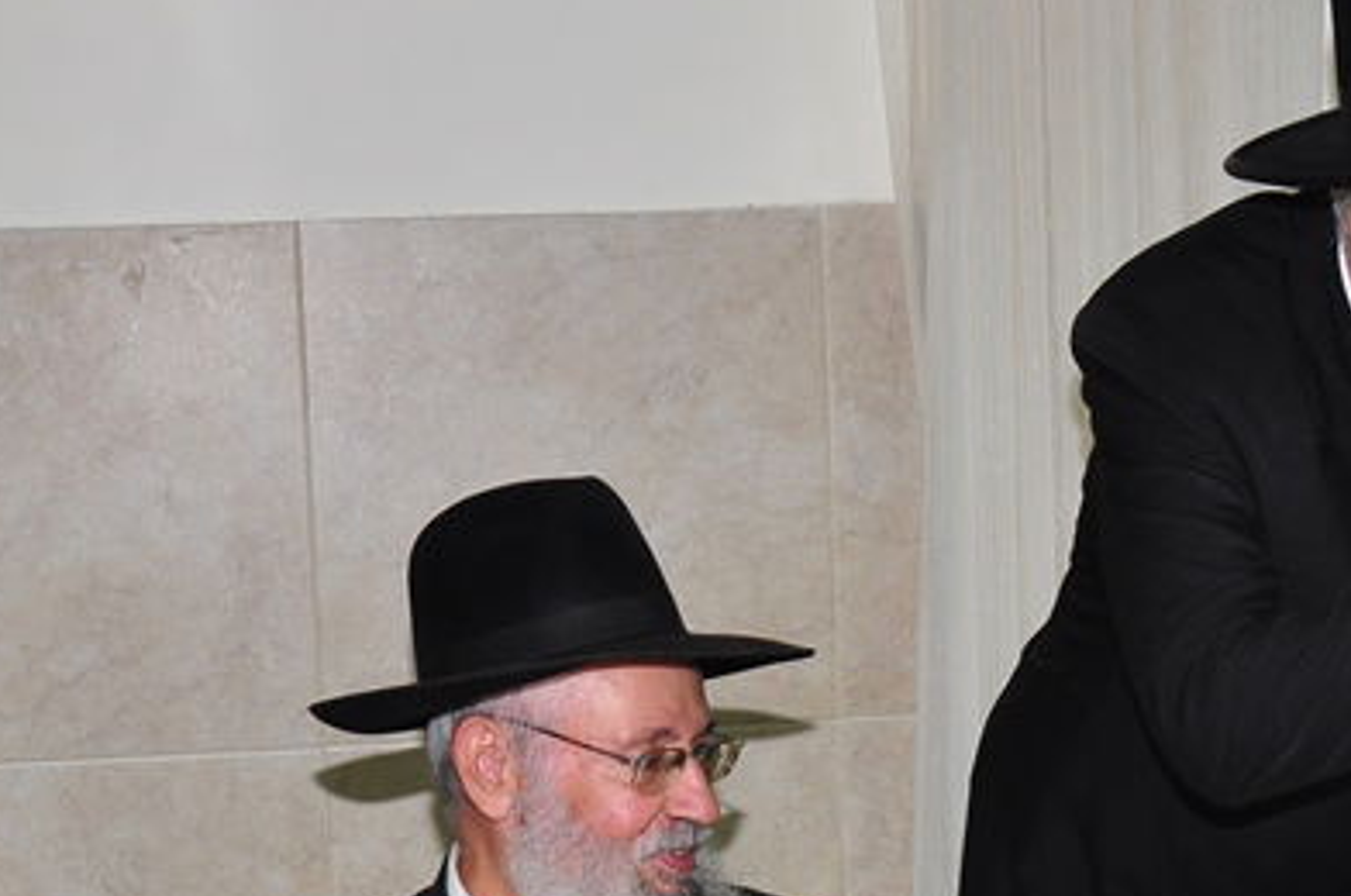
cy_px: 796
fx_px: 3522
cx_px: 968
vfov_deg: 14.4
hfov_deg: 21.6
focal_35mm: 94
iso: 400
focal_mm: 24
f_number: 6.3
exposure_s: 1/60
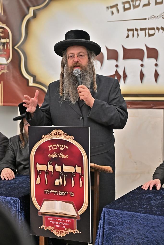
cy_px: 122
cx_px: 82
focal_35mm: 60
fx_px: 410
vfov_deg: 33.4
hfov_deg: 22.6
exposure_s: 1/160
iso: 1000
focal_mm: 60
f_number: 4
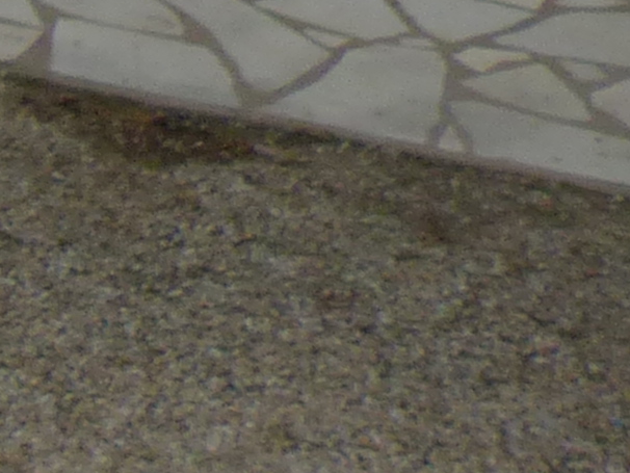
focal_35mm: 165
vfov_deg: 8.0
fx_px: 3004
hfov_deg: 9.6
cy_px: -823
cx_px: -1206
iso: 100
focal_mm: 4.5
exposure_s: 1/640
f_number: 2.8
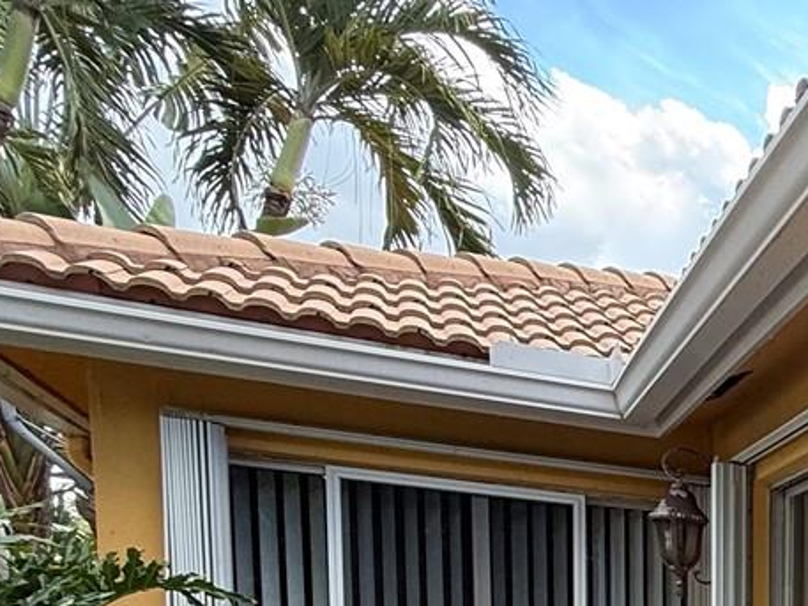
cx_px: 1163
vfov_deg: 25.3
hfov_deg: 28.2
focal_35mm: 49
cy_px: 806
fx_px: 1144
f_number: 2.2
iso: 50
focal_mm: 2.22
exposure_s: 1/154
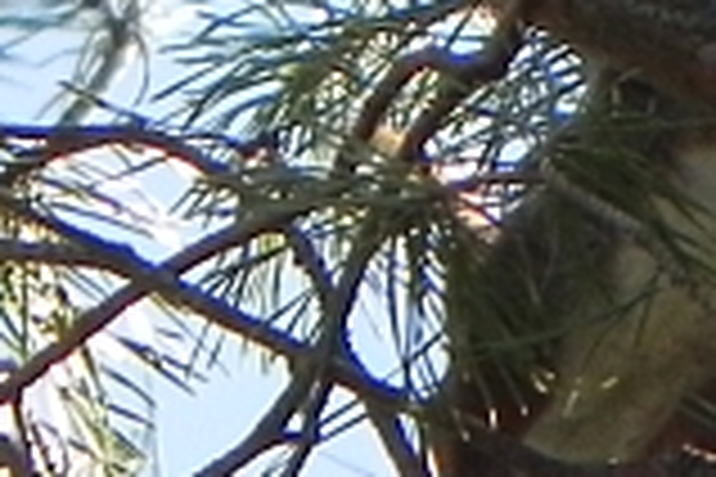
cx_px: 711
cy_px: 594
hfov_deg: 0.5
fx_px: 90388
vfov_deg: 0.3
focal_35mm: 4545
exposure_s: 1/275
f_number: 5
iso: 160
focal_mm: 120
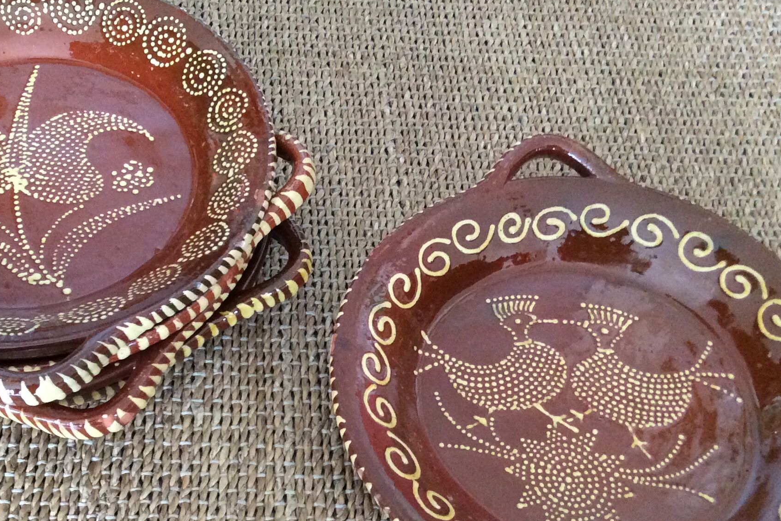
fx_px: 1106
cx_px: 307
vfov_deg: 26.4
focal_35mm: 51
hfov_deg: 38.7
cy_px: 323
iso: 250
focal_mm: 3.3
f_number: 2.4
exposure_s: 1/17
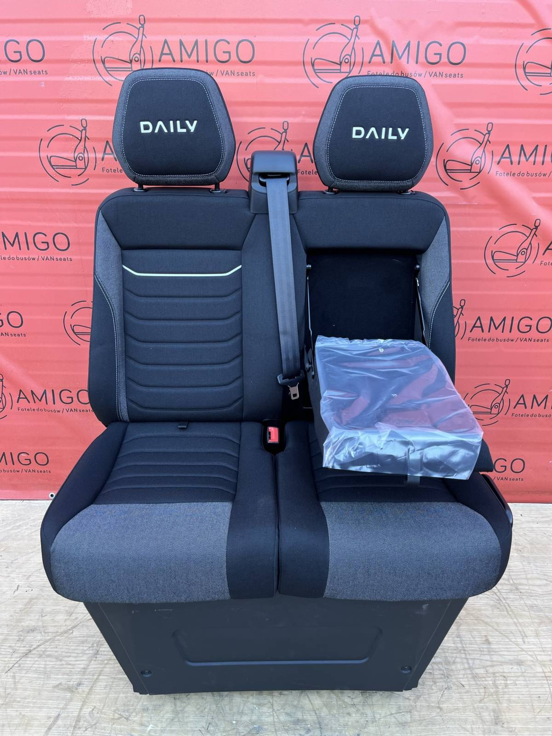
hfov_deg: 53.1
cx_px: 276
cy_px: 368
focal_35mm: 26
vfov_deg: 67.3
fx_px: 553
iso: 32
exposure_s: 1/122
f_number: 1.6
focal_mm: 5.1
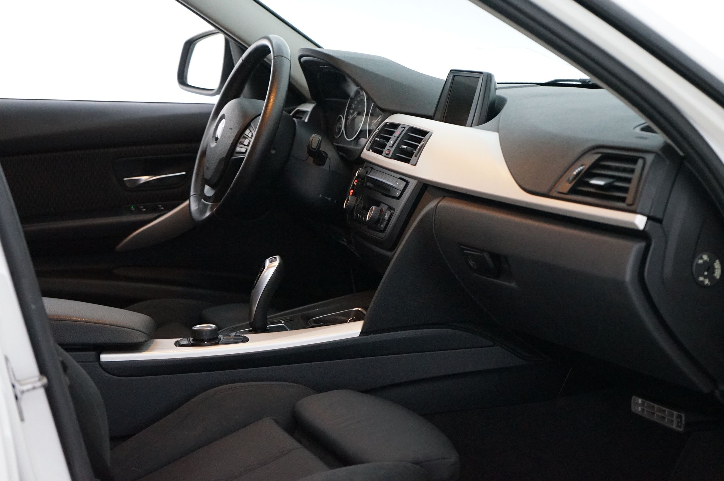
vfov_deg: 19.4
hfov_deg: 28.9
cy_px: 240
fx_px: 1406
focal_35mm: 70
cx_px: 362
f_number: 5.6
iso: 6400
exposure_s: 1/30
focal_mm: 70
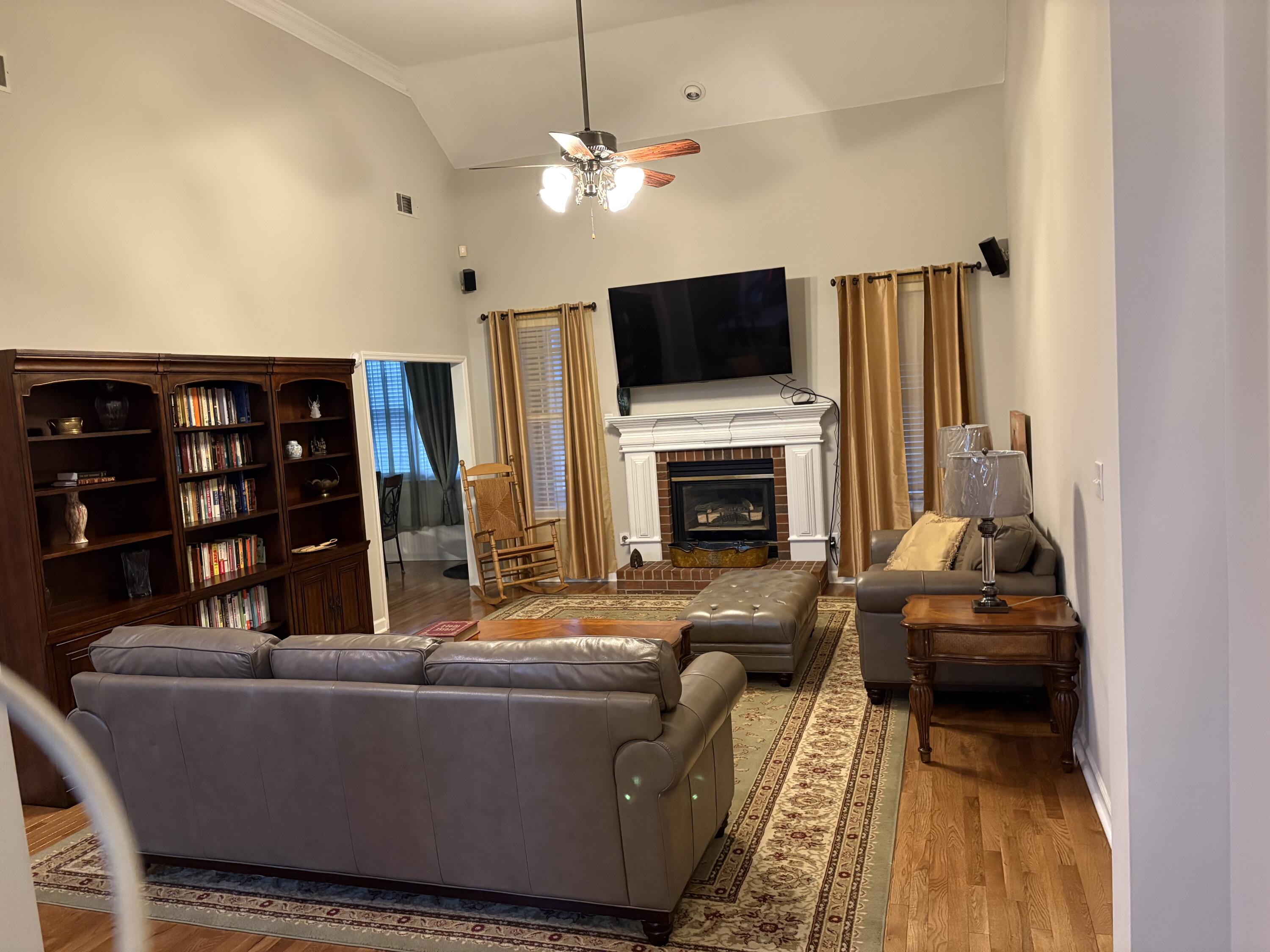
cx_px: 635
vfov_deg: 53.1
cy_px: 476
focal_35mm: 26
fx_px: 954
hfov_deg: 67.3
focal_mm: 5.96
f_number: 1.6
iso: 500
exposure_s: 1/30
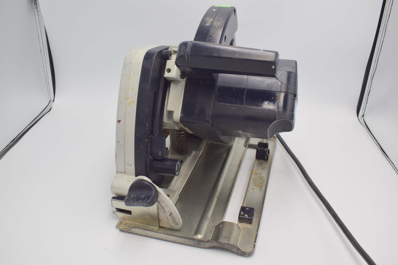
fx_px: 381
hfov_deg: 55.1
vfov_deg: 38.4
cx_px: 199
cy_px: 132
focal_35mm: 34
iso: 400
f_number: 7.1
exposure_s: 1/200
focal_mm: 23
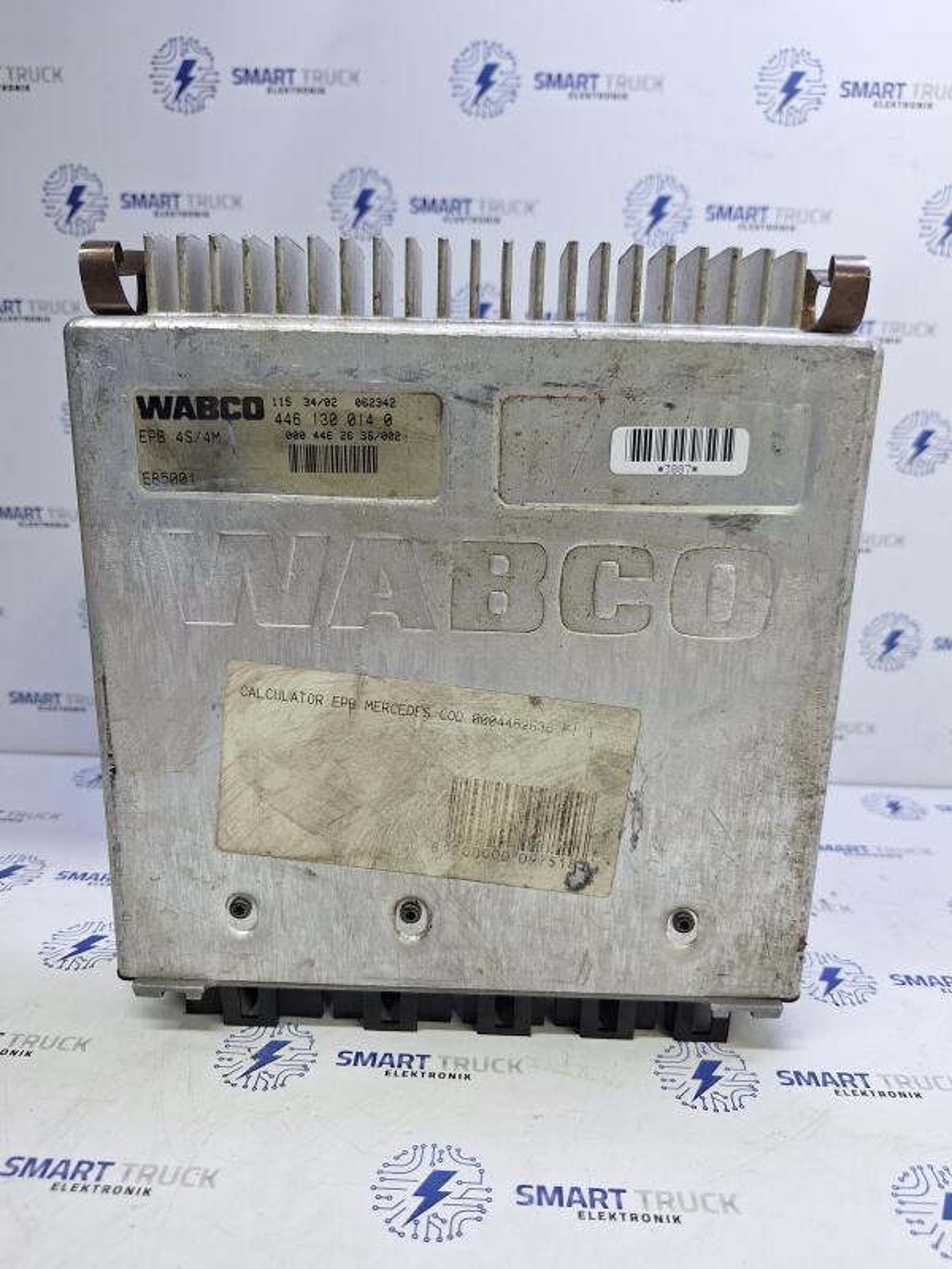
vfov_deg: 73.9
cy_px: 634
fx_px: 843
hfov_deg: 58.9
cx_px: 476
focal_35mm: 23
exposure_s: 1/50
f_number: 1.8
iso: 50
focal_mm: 5.54
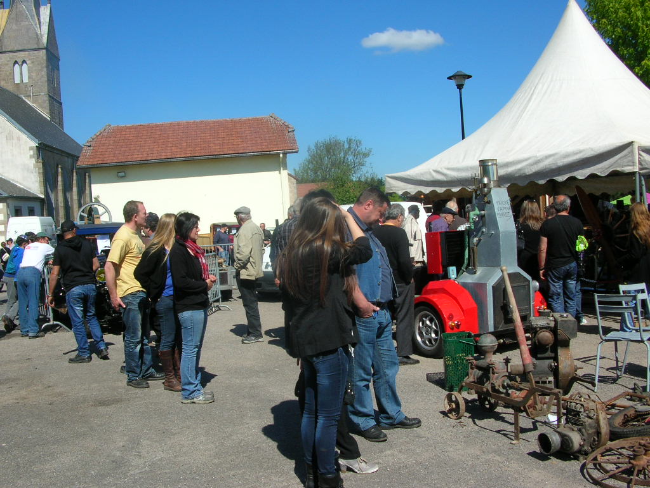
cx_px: 325
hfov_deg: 52.6
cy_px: 244
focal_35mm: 35
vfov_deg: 40.7
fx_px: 657
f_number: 5.6
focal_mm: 5.8
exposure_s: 1/378
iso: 50
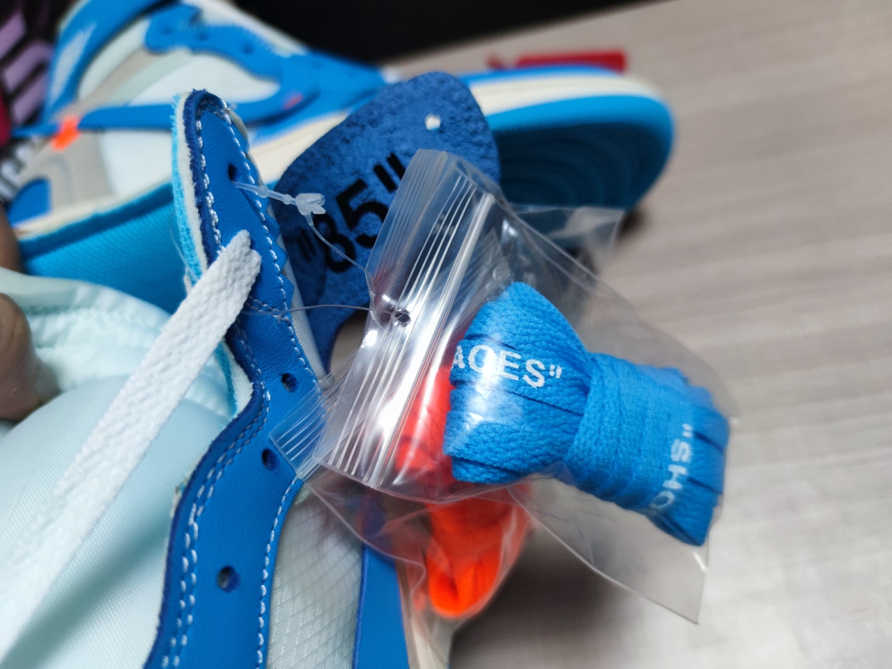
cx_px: 446
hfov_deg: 71.6
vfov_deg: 56.8
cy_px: 334
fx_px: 618
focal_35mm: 24
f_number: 1.69
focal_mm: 6.72
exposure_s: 1/100
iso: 278
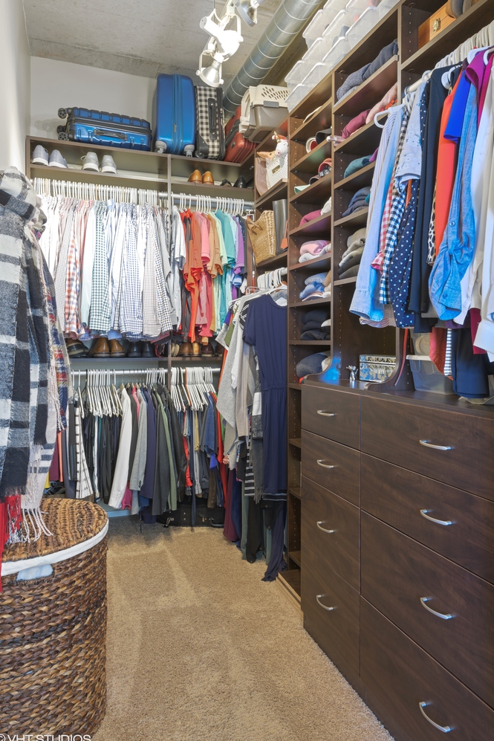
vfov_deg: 69.3
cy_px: 346
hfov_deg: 49.6
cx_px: 259
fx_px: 535
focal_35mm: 26
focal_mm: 24
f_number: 8
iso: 200
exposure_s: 6
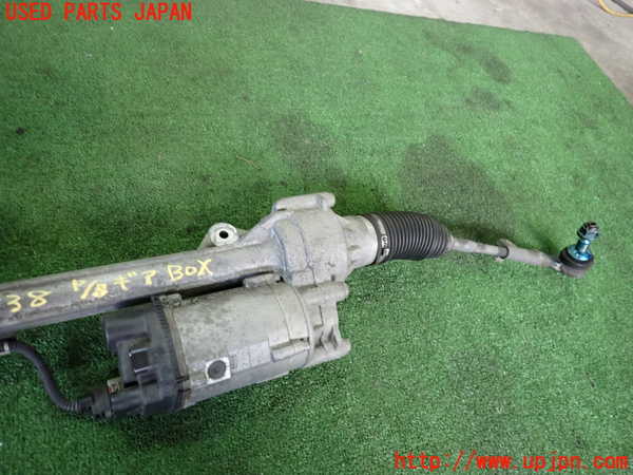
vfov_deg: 54.9
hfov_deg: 69.4
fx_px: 457
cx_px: 316
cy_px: 238
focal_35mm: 25
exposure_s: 1/30
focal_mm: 4.5
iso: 250
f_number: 2
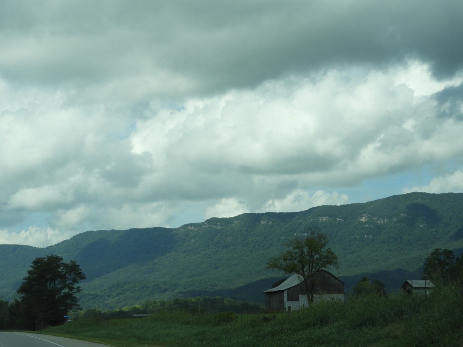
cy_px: 174
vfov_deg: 17.4
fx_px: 1137
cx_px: 232
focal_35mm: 85
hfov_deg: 23.0
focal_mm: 15.2
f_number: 4.5
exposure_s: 1/800
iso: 100
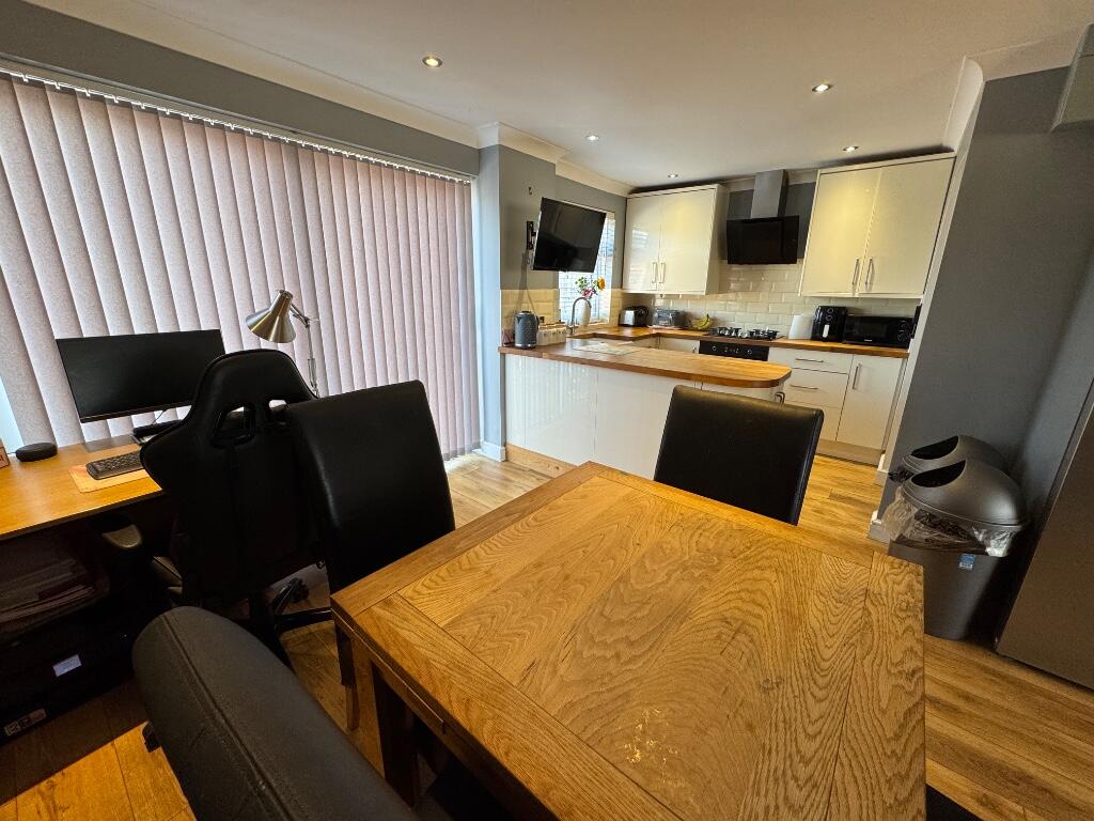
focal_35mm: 14
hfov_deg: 102.1
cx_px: 547
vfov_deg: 85.7
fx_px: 442
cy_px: 410
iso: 160
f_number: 2.2
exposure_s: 1/100
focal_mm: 2.22
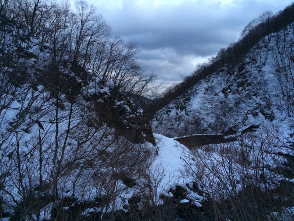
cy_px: 110
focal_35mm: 30
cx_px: 147
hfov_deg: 60.0
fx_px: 255
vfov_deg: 46.8
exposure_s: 1/15
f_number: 2.2
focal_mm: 4.12
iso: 320
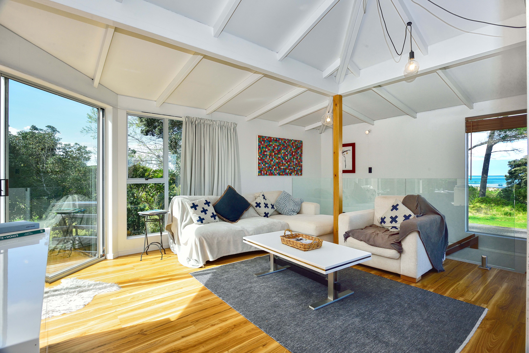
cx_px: 264
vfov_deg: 70.5
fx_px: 250
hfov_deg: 93.3
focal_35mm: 17
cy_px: 176
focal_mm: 17
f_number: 13
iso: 400
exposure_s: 1/50
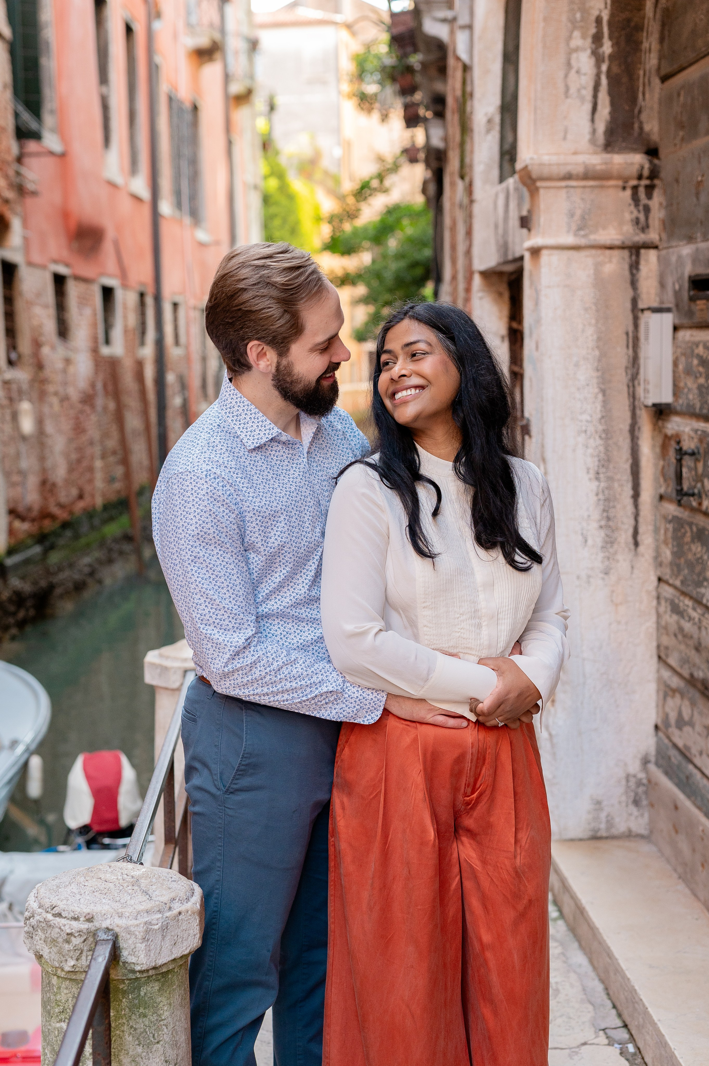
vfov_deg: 39.6
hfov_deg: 27.0
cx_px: 354
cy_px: 533
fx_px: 1479
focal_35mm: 50
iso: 800
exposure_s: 1/400
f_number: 4
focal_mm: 50
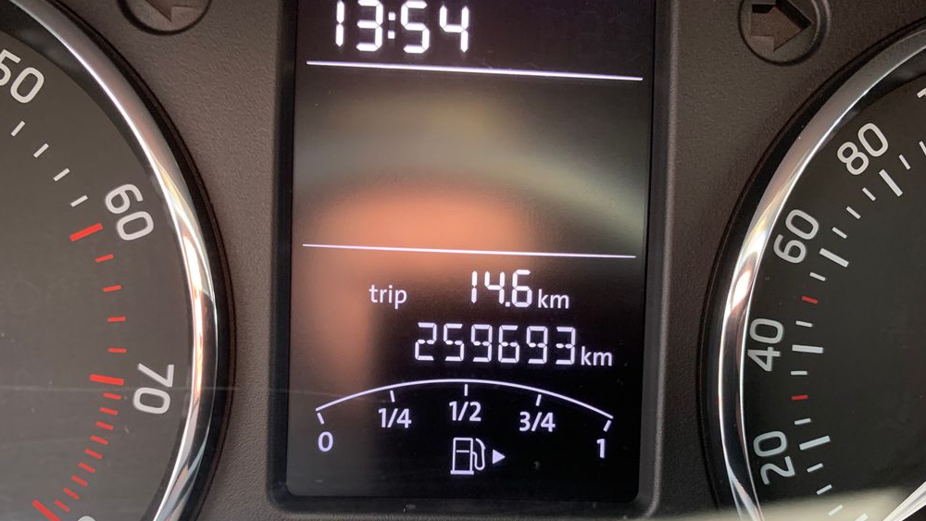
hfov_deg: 66.1
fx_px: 712
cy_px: 347
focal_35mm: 29
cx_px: 462
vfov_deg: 39.7
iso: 160
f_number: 1.8
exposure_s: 1/60
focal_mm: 4.25
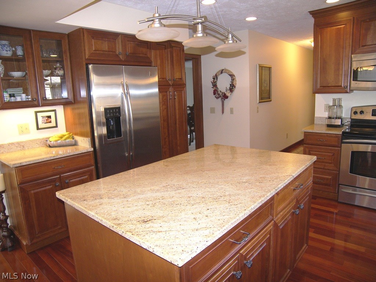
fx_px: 261
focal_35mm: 24
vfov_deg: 56.8
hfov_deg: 71.6
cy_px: 141
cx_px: 188
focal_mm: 5
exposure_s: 1/30
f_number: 2.8
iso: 100
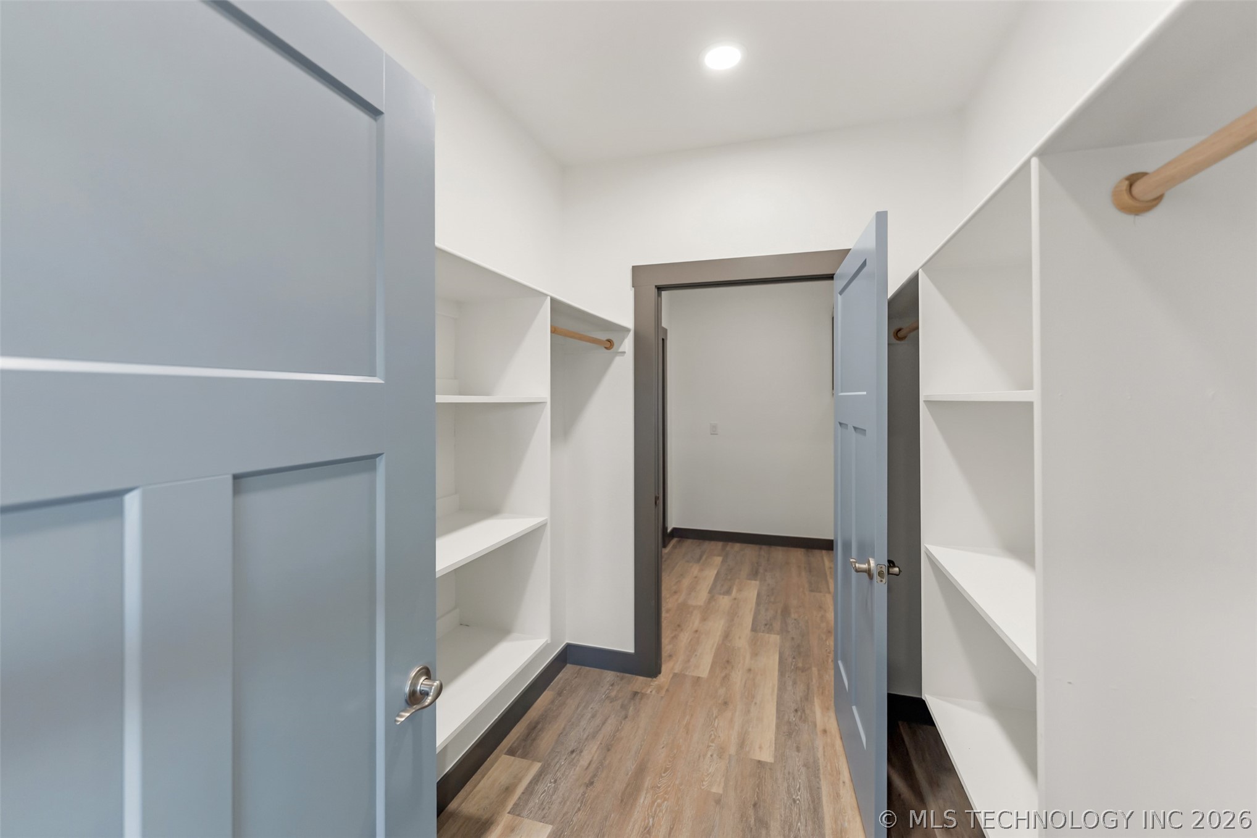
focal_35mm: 15
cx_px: 628
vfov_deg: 77.7
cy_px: 419
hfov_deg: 100.8
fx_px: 520
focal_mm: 14.9
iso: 400
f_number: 2.8
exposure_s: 1/60
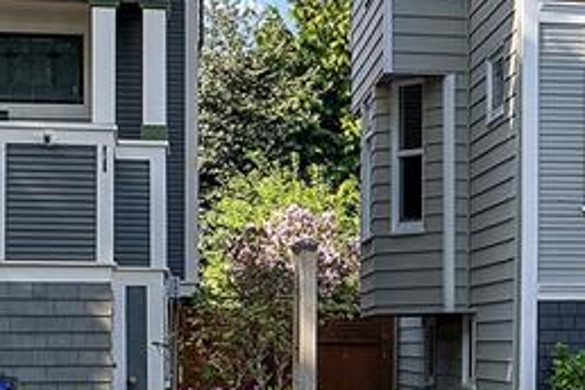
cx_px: 939
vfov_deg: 10.1
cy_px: -10
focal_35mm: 135
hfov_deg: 14.0
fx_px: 2194
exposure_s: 1/200
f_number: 7.1
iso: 320
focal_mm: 34
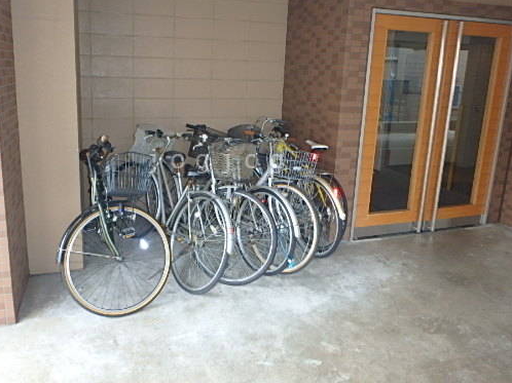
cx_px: 218
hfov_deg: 65.0
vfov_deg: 51.1
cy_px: 161
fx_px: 399
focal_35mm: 27
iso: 200
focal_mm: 3.7
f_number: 3.5
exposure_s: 1/60
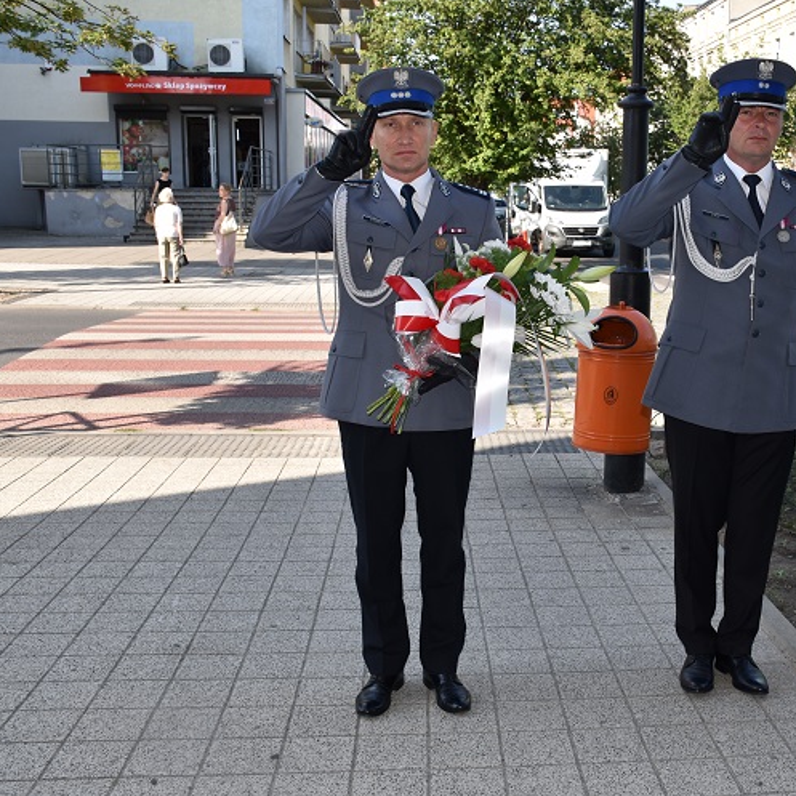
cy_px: 401
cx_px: 556
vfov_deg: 40.9
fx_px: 1067
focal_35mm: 41
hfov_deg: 40.2
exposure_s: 1/160
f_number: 6.3
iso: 100
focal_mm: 20
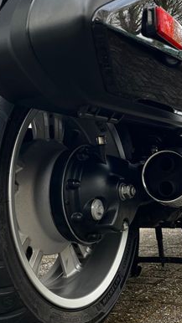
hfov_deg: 25.4
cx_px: 108
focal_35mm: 47
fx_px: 403
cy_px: 145
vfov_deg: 43.7
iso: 50
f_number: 1.6
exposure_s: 1/122
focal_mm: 5.1
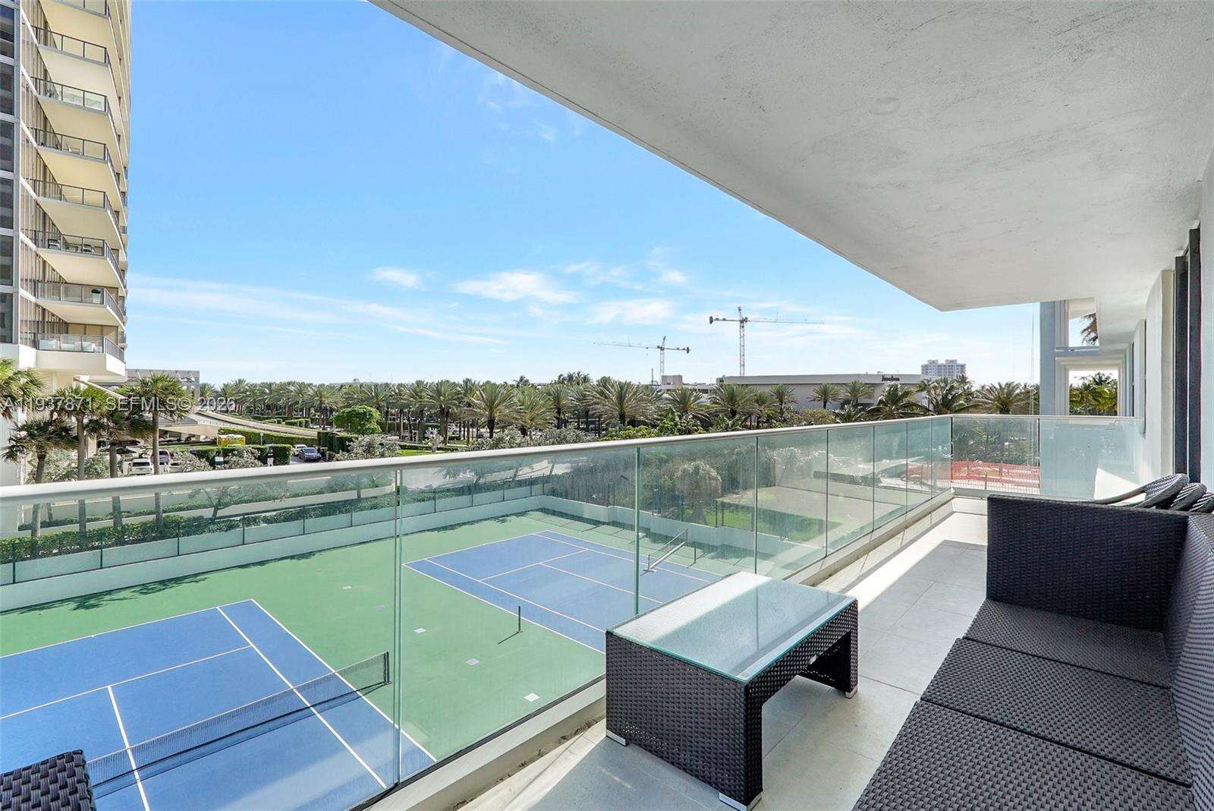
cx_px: 607
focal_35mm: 16
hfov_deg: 96.7
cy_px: 406
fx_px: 540
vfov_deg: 73.8
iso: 640
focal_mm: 16
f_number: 13
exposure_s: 1/400
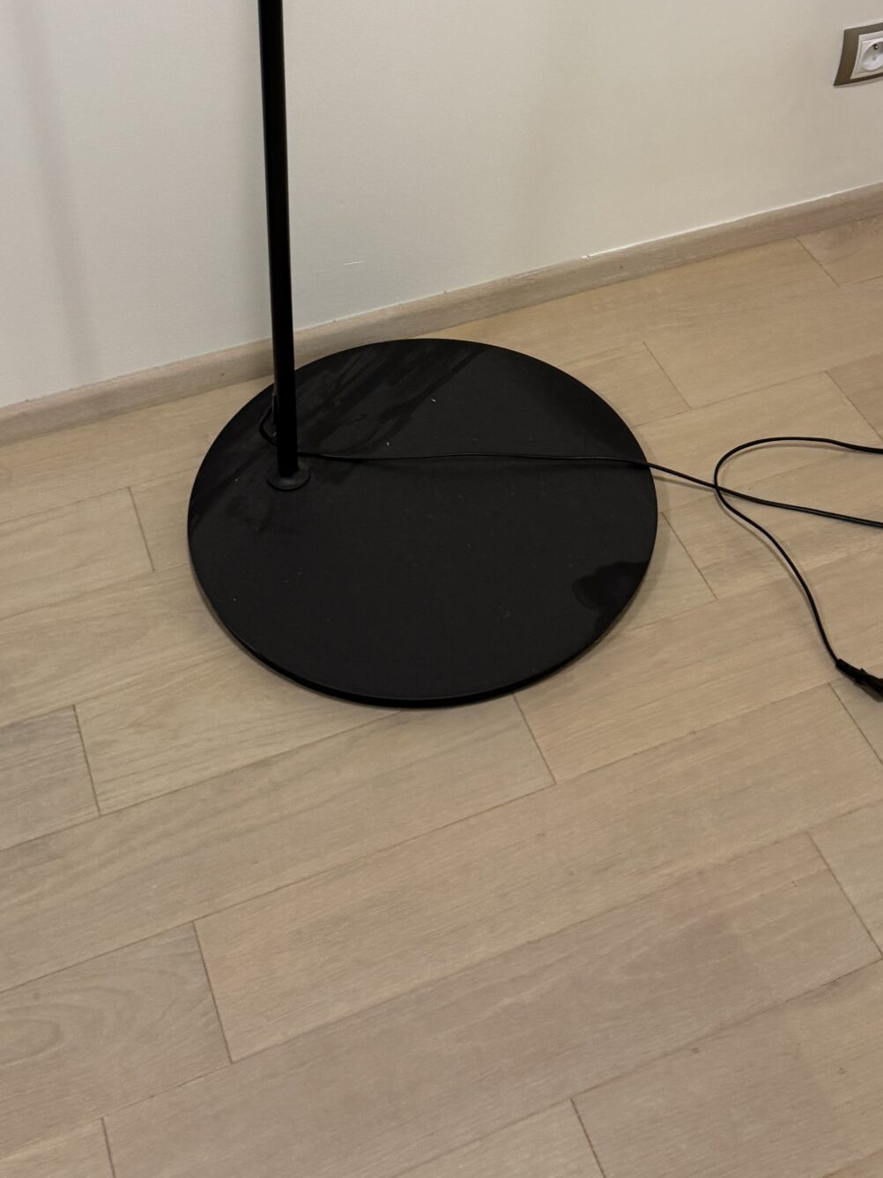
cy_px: 192
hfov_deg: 31.5
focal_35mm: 46
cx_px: 508
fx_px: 1565
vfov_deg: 39.2
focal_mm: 6.76
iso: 200
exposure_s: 1/50
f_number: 1.78
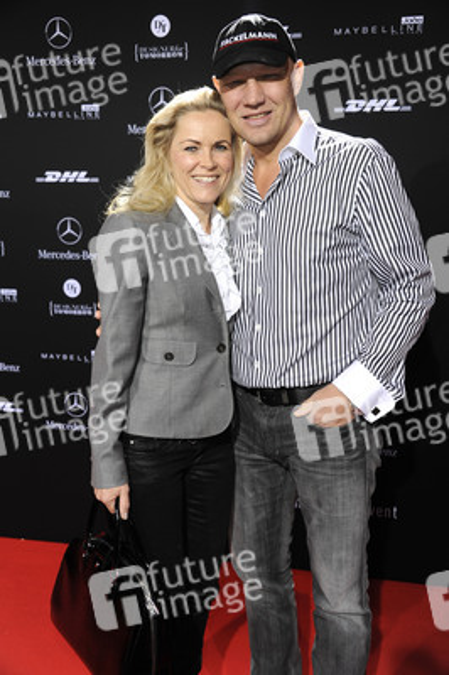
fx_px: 787
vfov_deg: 46.4
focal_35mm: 42
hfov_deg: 31.8
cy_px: 338
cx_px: 224
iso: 640
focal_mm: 42
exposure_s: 1/160
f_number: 5.6
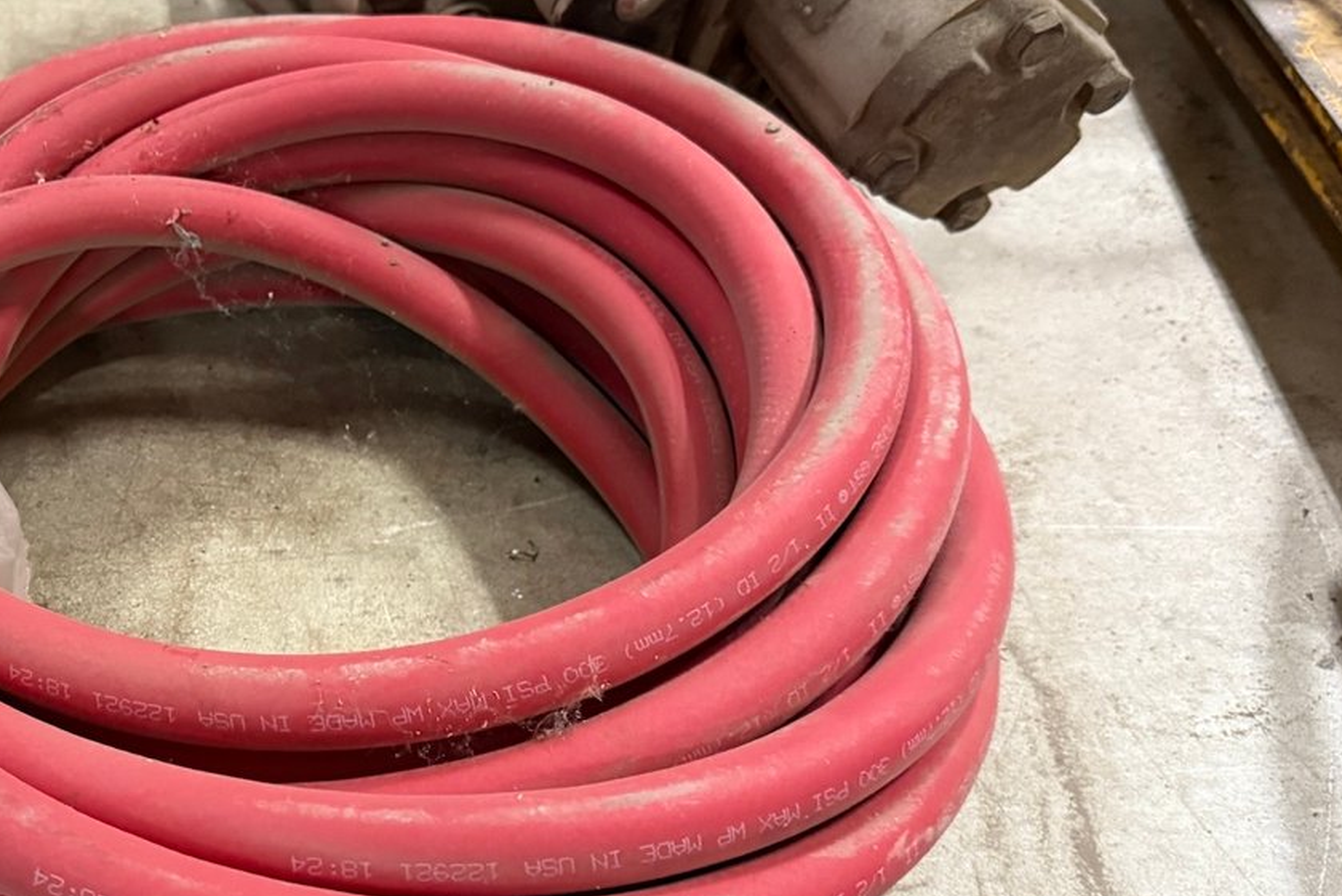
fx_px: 1678
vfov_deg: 29.8
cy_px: 522
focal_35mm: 45
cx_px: 314
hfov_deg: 42.1
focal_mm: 6.76
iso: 640
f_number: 1.78
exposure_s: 1/60
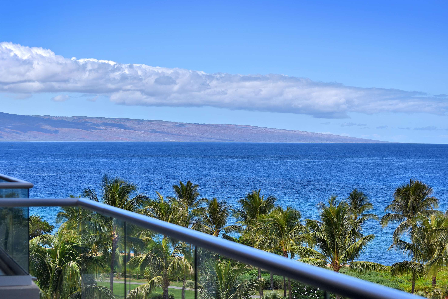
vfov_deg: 18.7
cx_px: 216
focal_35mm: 73
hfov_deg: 27.7
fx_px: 909
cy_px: 155
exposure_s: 1/500
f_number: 5.6
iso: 64
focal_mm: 70
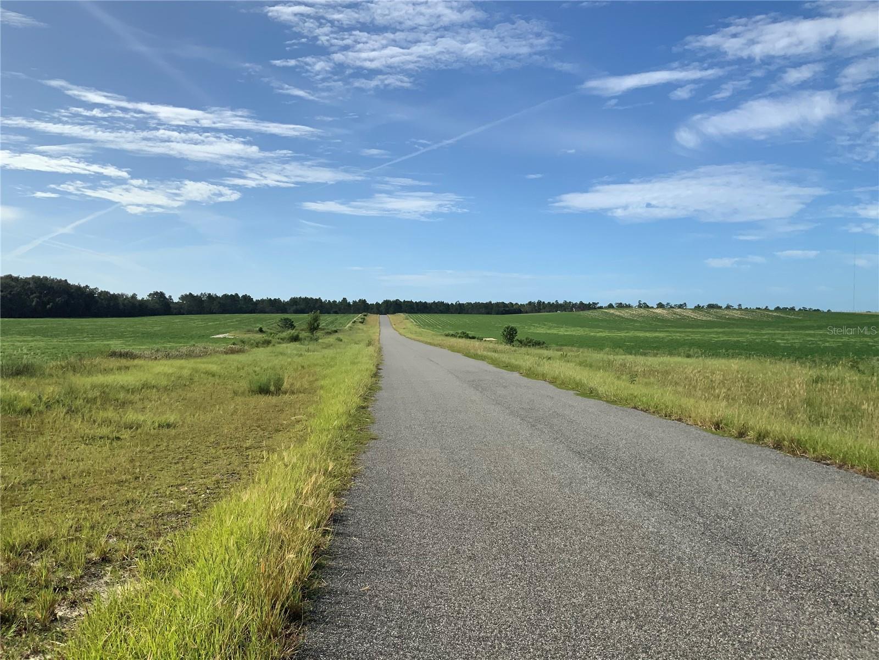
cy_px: 330
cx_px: 440
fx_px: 736
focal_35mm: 29
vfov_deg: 48.2
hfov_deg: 61.7
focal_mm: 3
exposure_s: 1/3534
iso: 20
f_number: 1.8
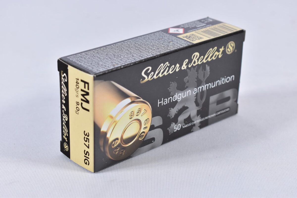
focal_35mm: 82
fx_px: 681
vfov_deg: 16.6
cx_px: 148
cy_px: 99
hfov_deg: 24.6
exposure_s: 1/50
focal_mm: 55
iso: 640
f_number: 5.6
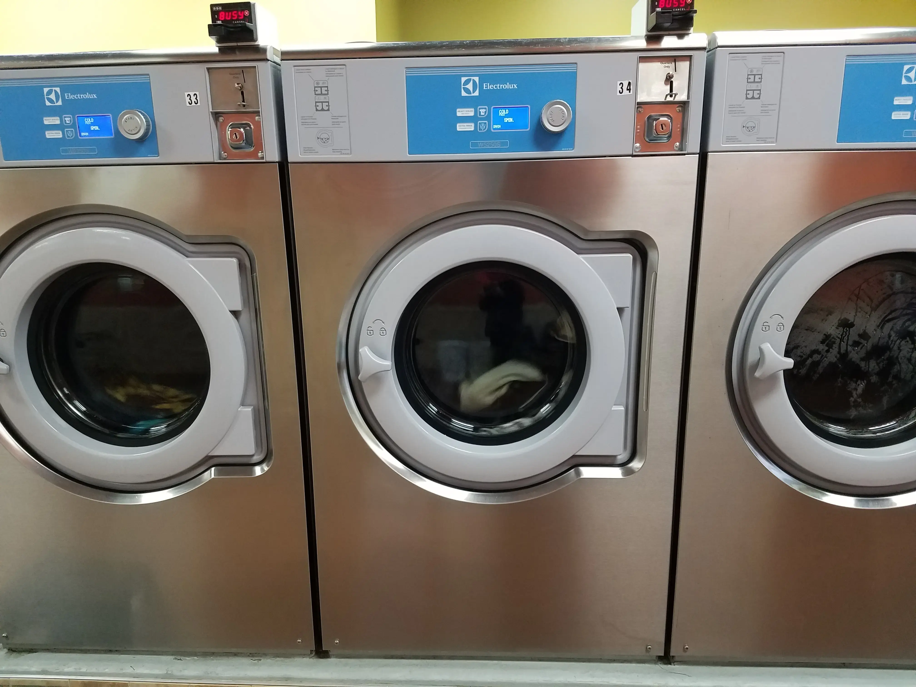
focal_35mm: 26
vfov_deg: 53.1
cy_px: 344
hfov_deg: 67.3
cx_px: 458
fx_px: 688
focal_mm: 4.2
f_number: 1.7
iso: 400
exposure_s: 1/60
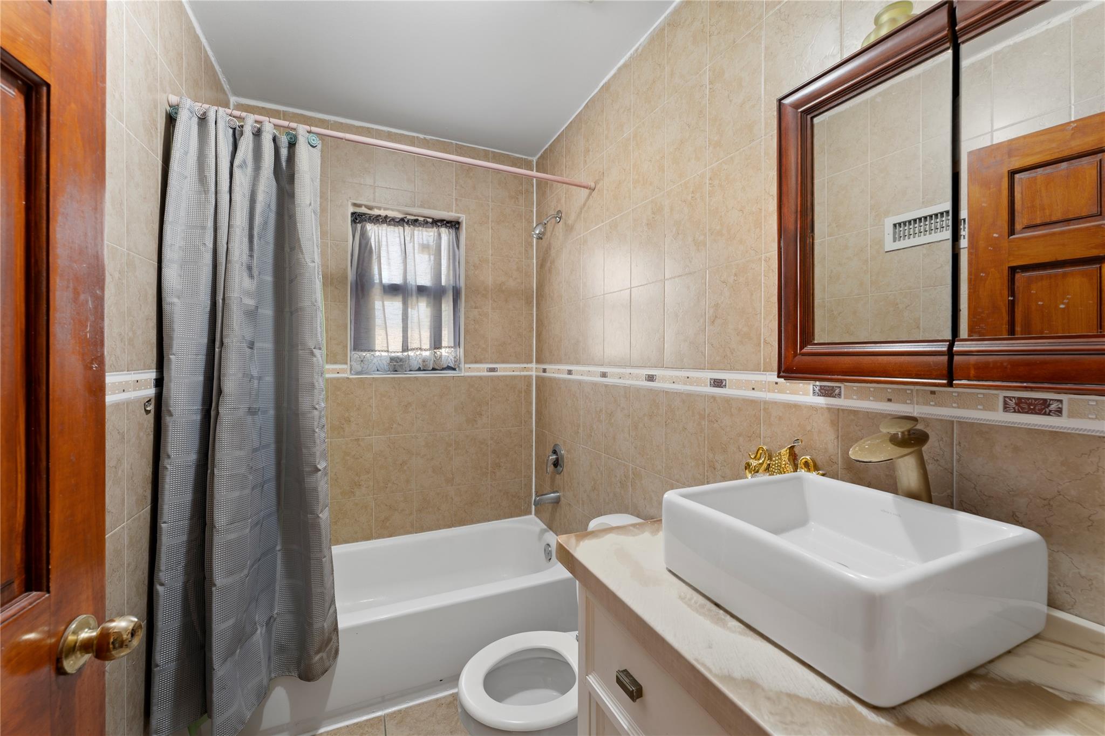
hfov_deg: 104.3
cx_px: 552
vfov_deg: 81.2
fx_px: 430
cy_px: 368
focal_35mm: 14
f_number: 8
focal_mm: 14
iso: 320
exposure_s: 3.2
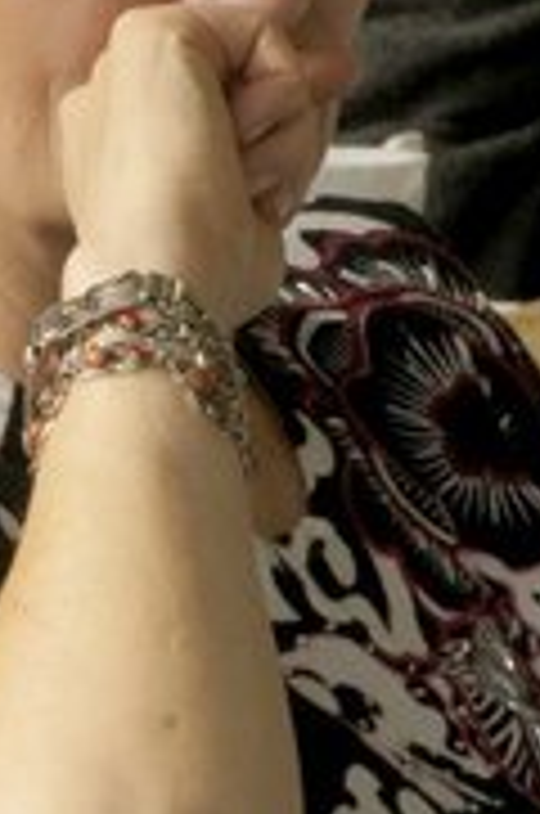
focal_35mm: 955
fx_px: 21569
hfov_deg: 1.4
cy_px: 308
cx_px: 56
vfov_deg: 2.2
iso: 800
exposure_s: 1/160
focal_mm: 210
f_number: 25
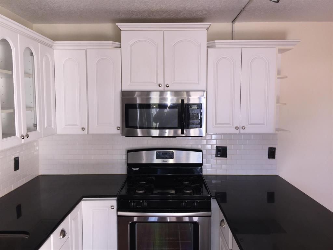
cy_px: 125
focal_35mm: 29
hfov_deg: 61.7
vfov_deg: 48.2
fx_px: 279
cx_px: 166
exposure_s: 1/36
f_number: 2.2
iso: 32
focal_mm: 4.15
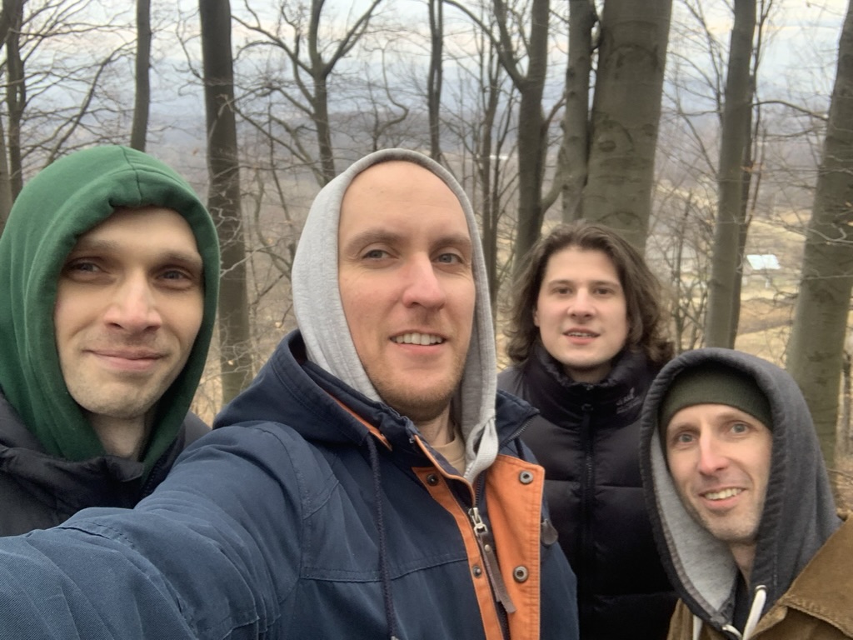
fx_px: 789
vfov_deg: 44.2
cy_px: 320
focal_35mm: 32
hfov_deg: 56.8
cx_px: 426
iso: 64
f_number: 2.2
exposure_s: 1/102
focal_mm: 2.87
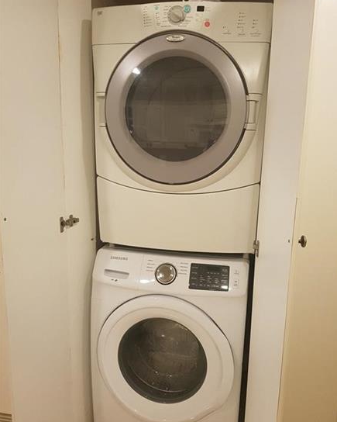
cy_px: 227
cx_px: 173
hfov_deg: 51.5
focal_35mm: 28
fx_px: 349
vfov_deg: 62.1
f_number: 1.7
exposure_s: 1/40
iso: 160
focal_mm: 4.2
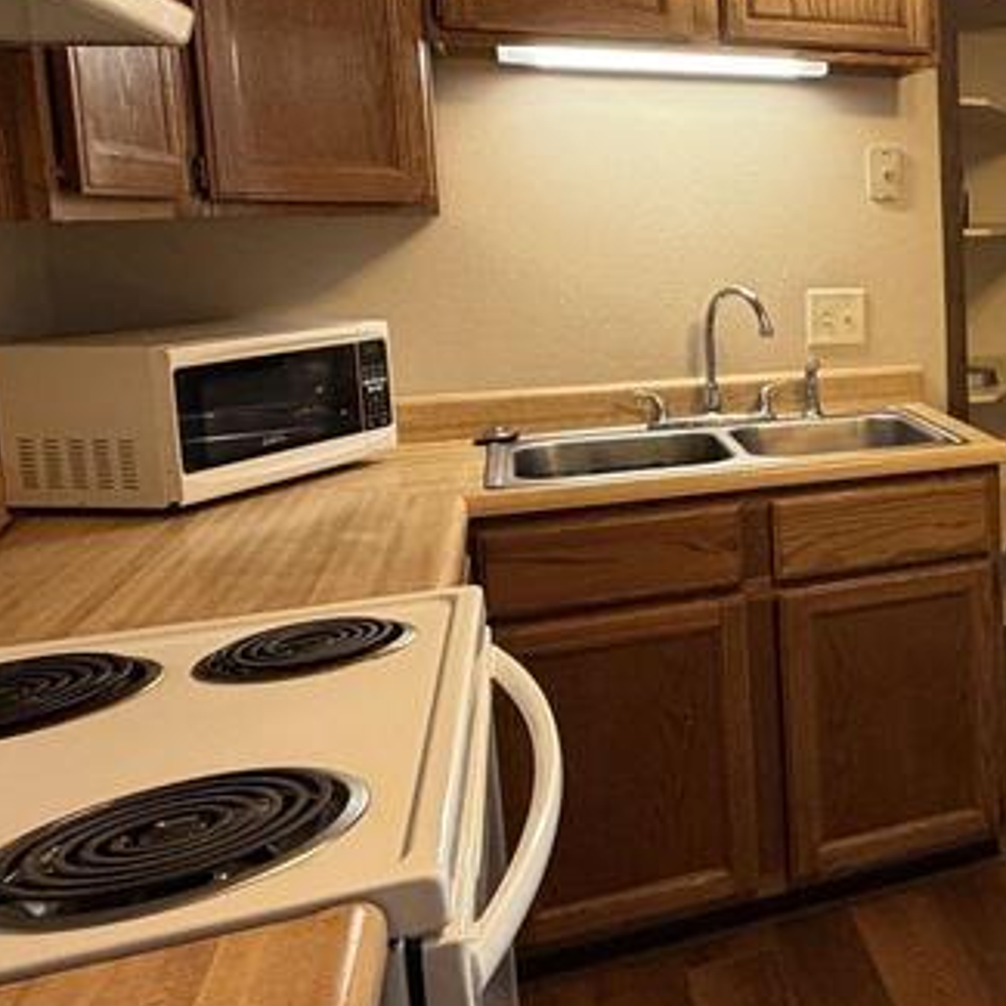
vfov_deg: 42.4
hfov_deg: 33.4
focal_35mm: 39
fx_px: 1282
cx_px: 1254
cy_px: 353
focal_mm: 2.22
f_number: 2.2
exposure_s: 1/60
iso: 250
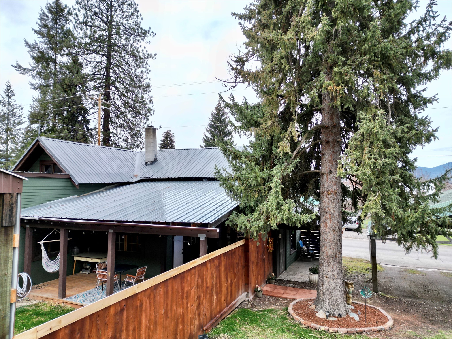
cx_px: 226
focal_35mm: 24
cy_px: 170
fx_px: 313
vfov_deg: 56.8
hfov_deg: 71.6
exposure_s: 1/500
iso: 100
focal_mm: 6.72
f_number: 1.7
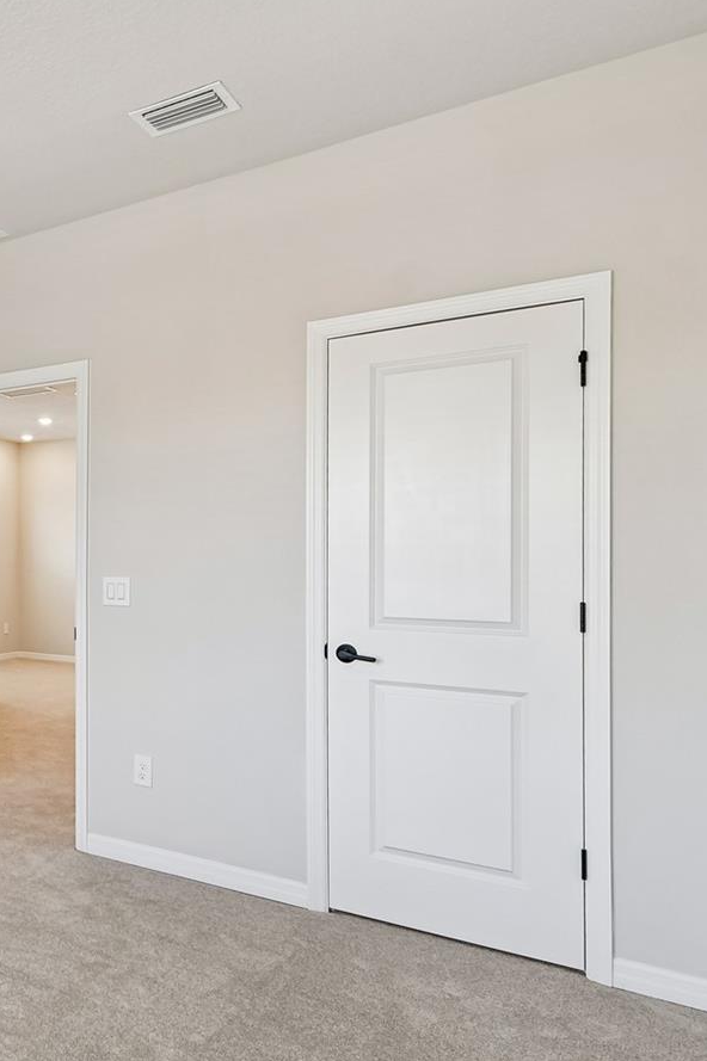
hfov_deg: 38.3
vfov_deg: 67.2
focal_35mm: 27
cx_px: -99
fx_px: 796
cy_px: 584
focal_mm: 10
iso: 100
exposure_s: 1/13
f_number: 7.1
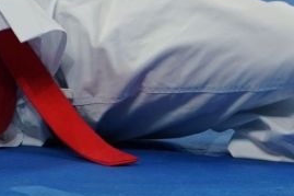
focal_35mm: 956
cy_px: -369
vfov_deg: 1.4
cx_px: -174
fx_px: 7802
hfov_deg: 2.2
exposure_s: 1/500
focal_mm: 143
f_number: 2.8
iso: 500
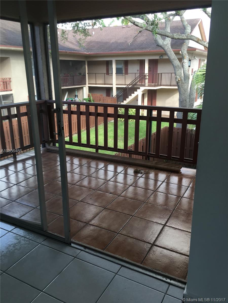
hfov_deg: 48.2
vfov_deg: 61.7
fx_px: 255
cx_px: 114
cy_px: 152
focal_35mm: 29
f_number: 2.2
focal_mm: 4.15
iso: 32
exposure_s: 1/60
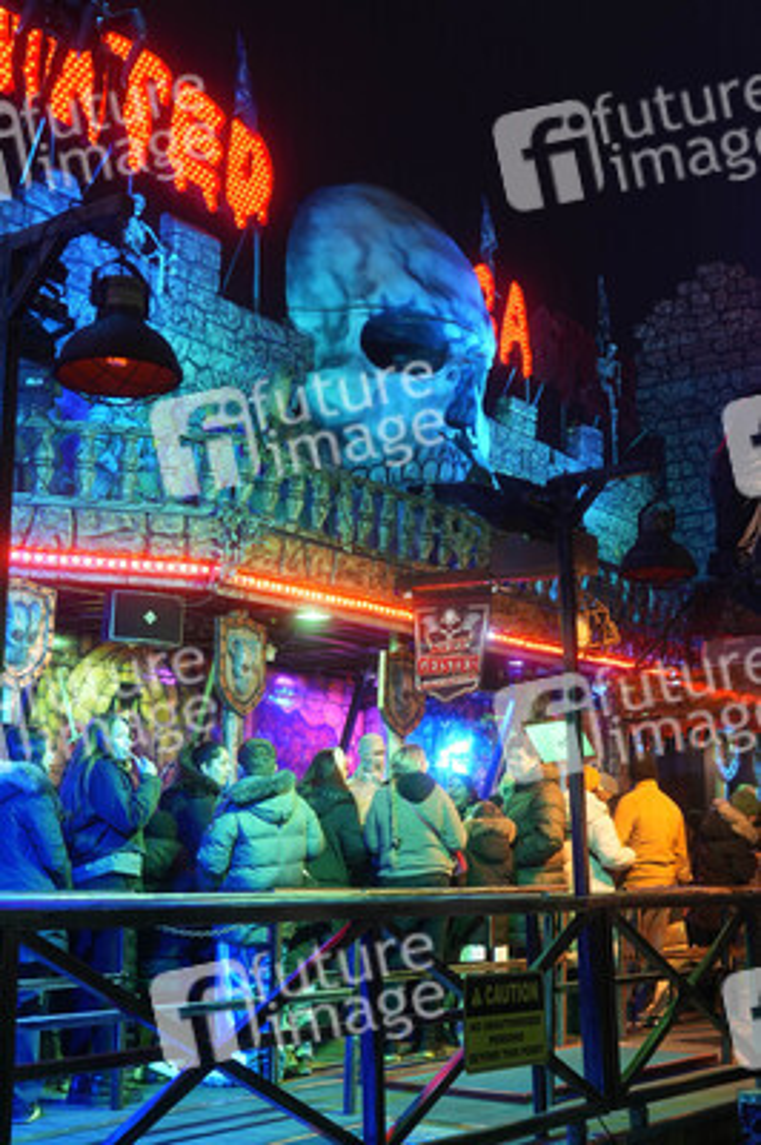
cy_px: 572
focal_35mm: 45
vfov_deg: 43.6
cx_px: 380
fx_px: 1429
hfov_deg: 29.8
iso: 640
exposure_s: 1/50
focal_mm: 30
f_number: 4.5
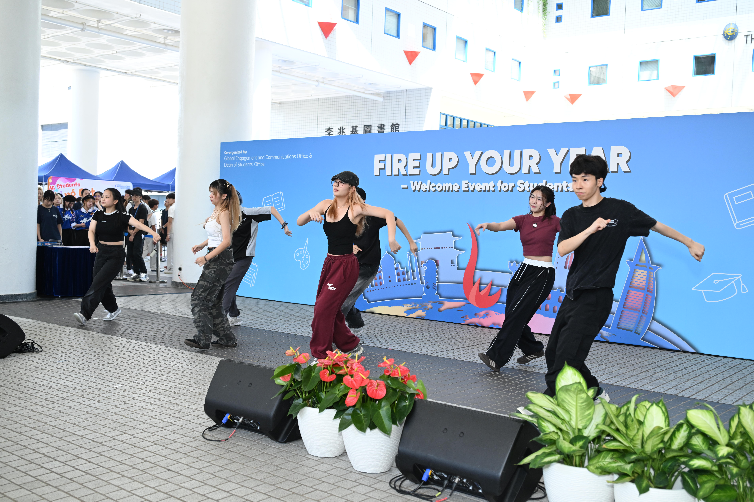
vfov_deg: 35.9
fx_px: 775
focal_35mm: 37
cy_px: 251
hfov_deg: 51.9
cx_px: 377
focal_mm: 37
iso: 800
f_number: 4
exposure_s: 1/320
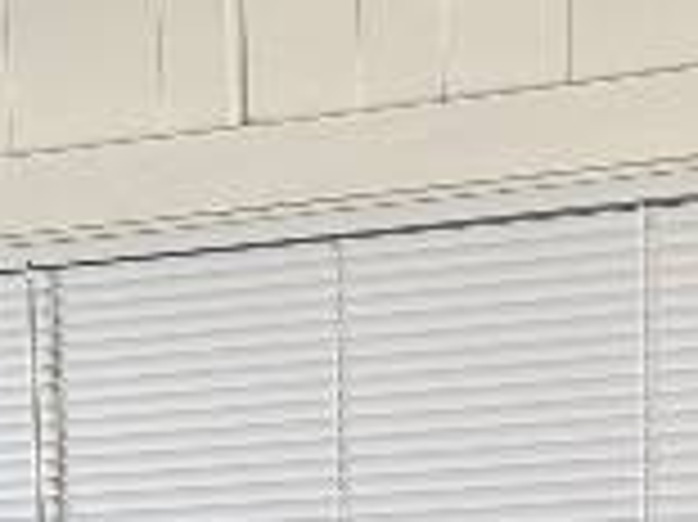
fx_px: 2881
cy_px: 1361
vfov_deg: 9.1
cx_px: 252
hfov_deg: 13.8
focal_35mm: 143
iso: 125
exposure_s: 1/120
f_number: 1.6
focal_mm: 5.96
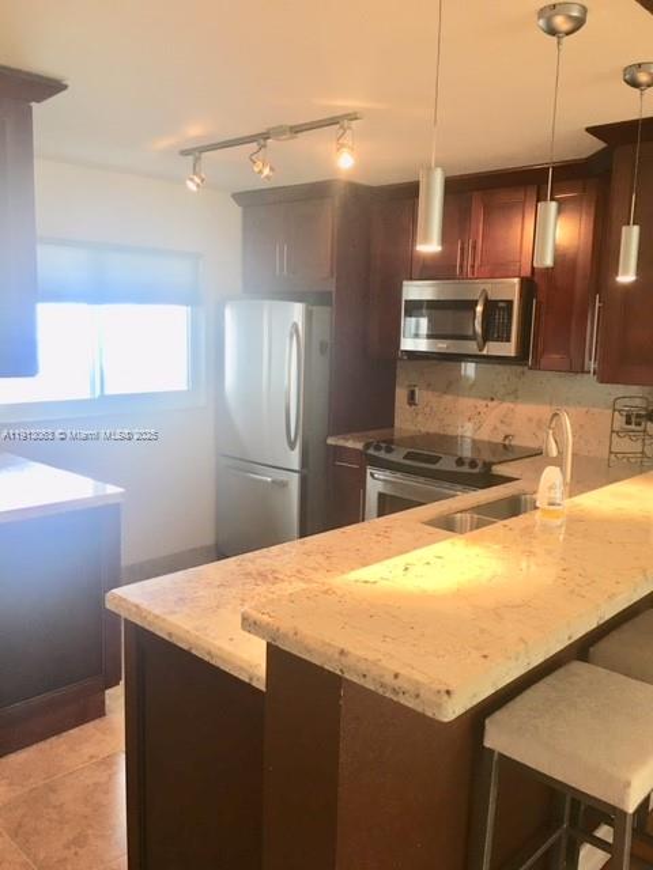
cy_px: 435
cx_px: 326
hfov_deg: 48.2
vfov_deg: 61.7
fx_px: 729
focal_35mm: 29
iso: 40
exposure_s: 1/30
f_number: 2.2
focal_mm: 4.15
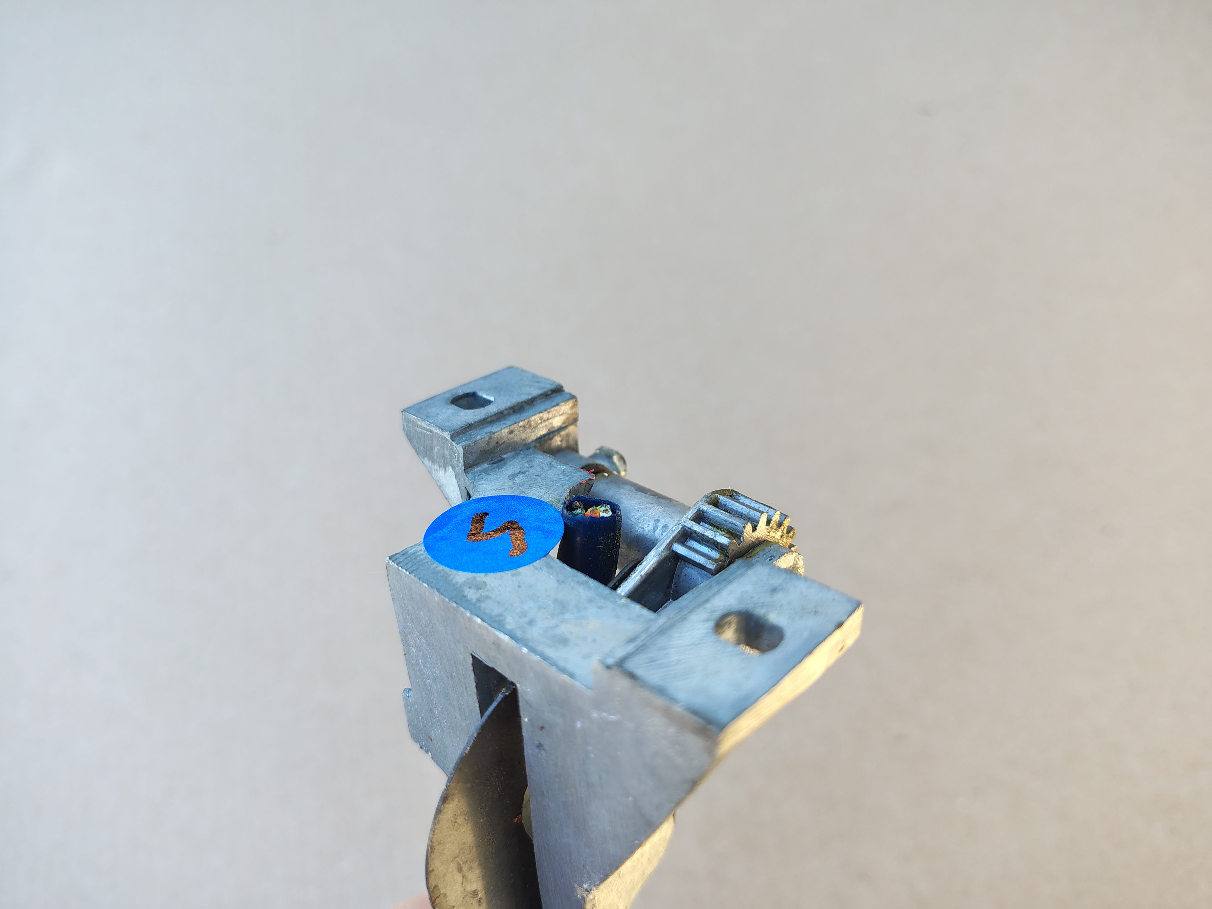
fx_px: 840
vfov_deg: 56.8
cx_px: 606
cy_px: 454
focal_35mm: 24
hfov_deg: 71.6
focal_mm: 5.56
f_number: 1.8
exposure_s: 1/153
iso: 100
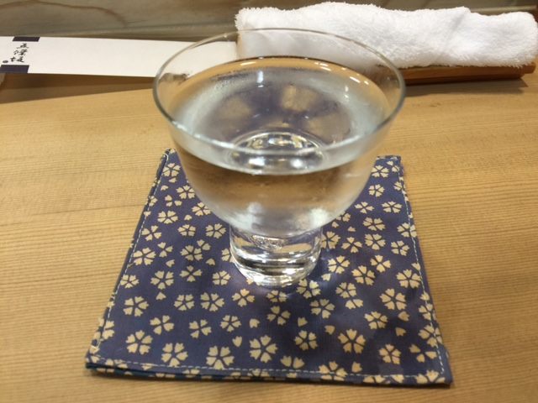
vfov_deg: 48.2
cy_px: 202
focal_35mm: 29
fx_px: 451
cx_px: 269
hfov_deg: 61.7
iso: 40
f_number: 2.2
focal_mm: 4.15
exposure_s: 1/30
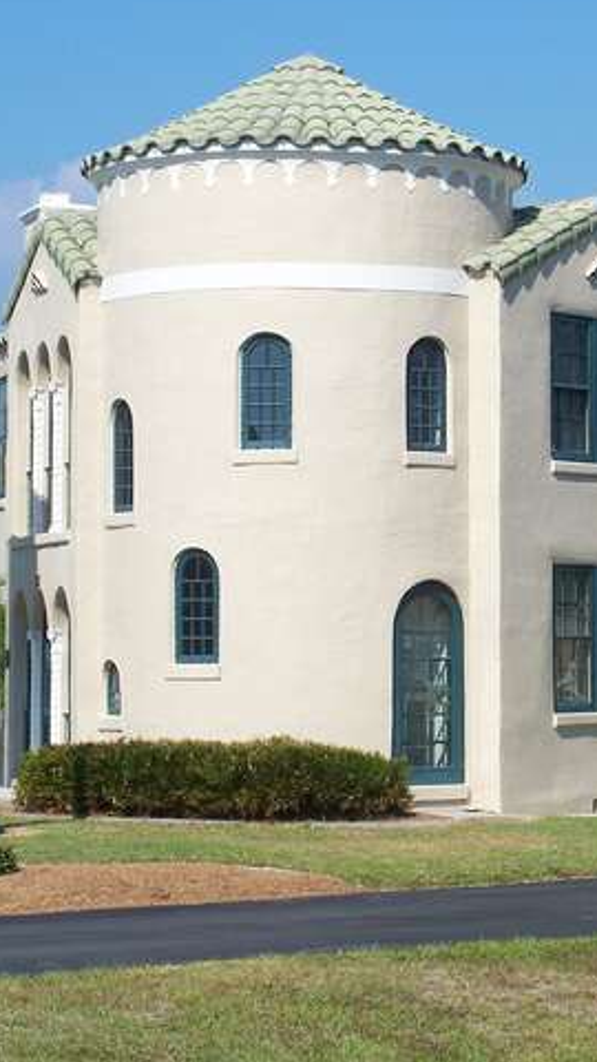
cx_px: 557
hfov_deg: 9.5
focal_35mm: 127
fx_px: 3574
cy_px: 418
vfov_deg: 16.9
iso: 64
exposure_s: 1/500
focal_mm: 14.7
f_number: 4.5
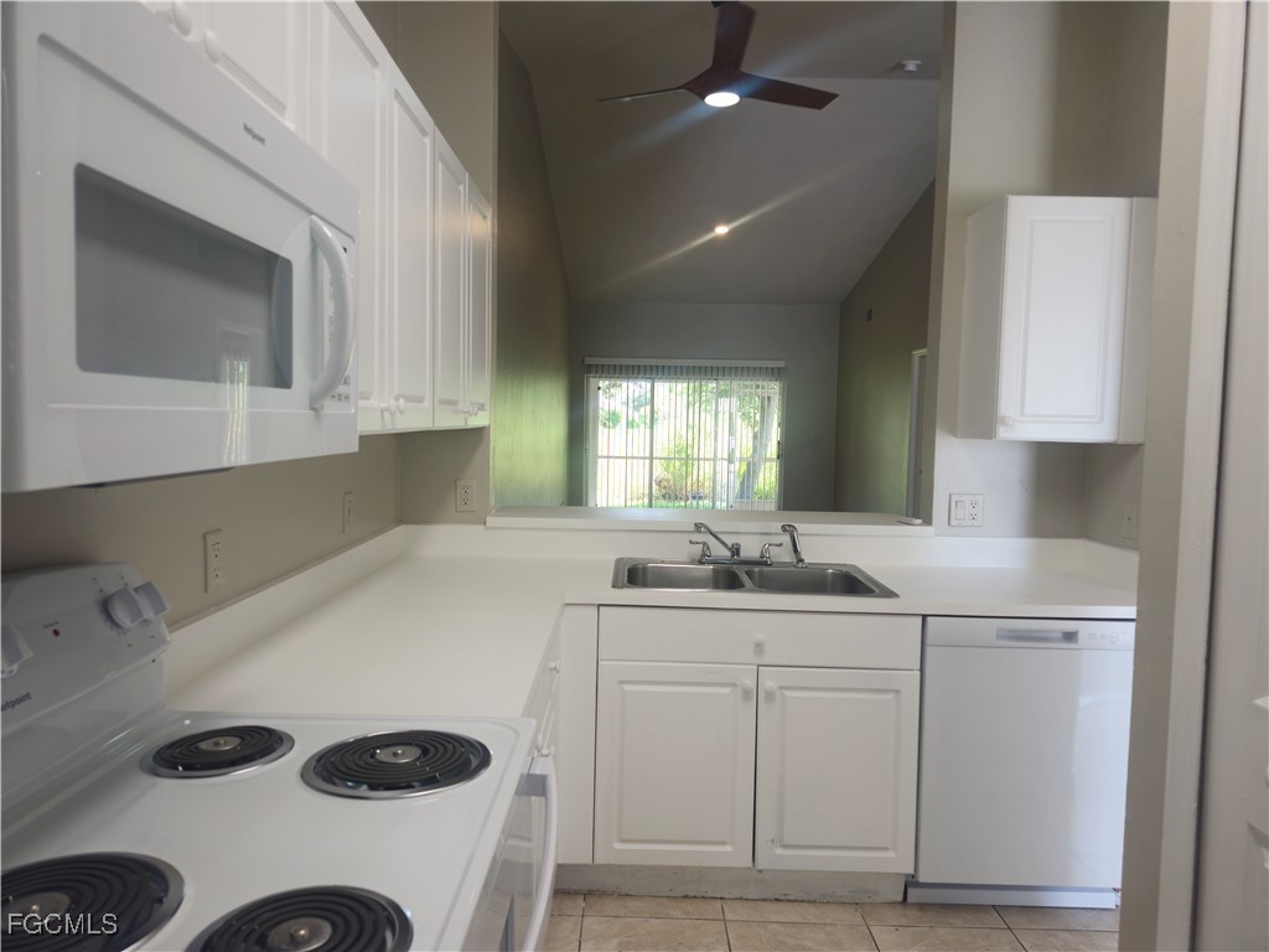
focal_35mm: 23
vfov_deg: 58.9
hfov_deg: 73.9
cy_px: 476
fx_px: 843
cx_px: 634
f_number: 1.8
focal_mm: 5.54
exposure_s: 1/60
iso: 64
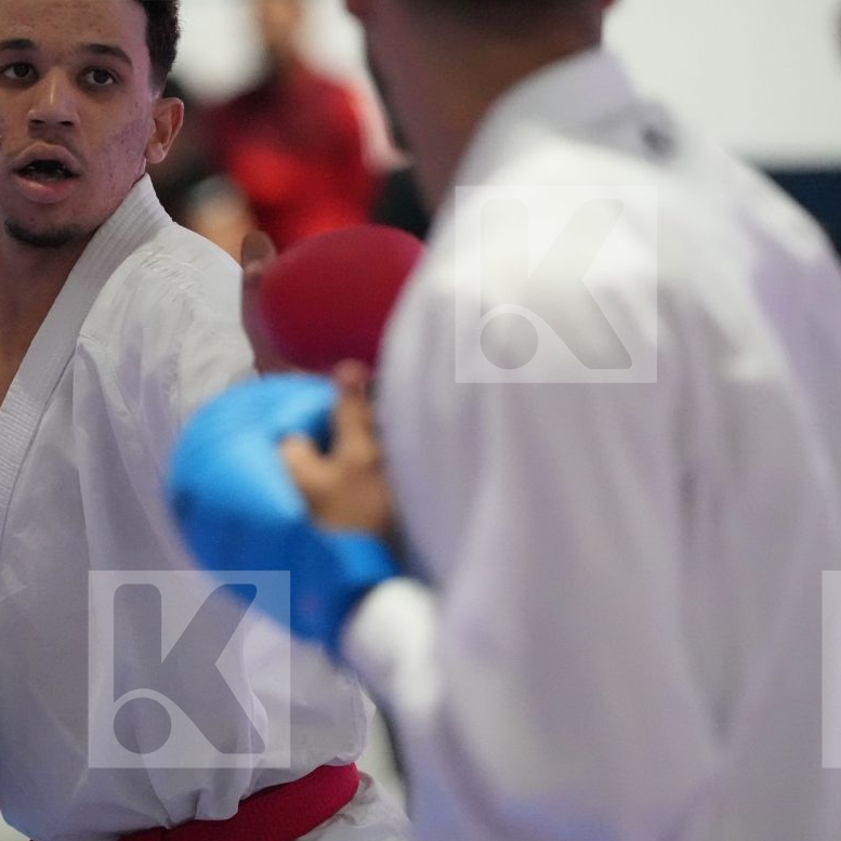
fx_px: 10335
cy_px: 285
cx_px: 189
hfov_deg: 4.7
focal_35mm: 376
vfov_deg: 4.7
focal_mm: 191
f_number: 2.8
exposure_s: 1/800
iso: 12800
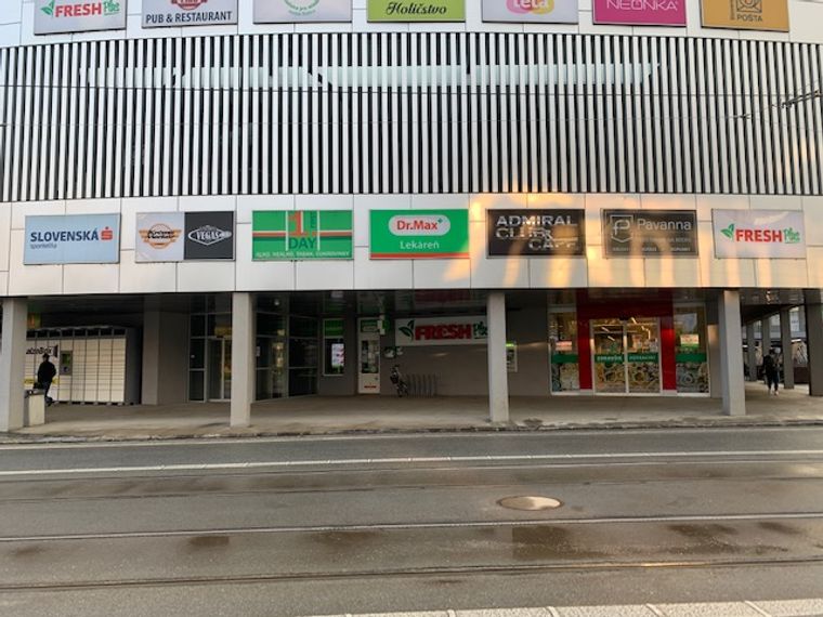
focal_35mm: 26
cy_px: 308
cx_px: 412
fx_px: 618
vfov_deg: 53.1
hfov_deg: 67.3
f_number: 1.8
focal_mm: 4.25
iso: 32
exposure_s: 1/122
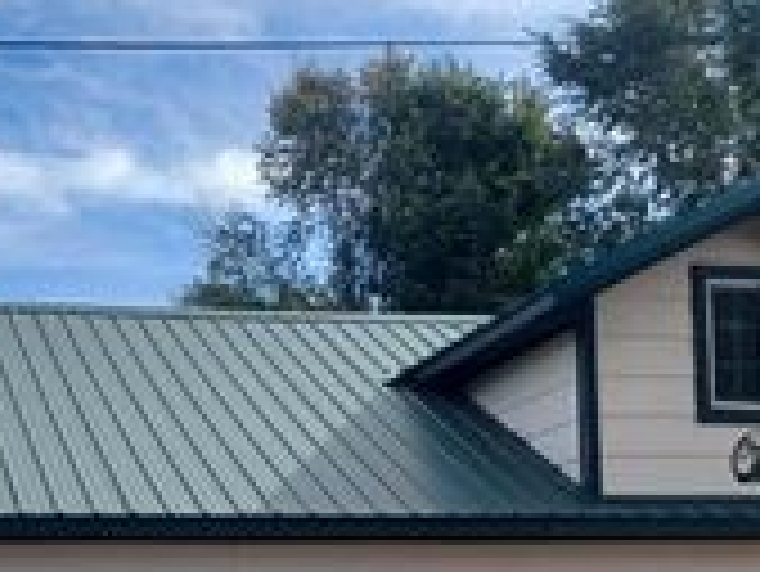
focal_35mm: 74
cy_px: 624
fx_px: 1626
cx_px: 198
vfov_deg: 19.1
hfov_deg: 26.0
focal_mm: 4.6
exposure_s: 1/388
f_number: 1.8
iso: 32
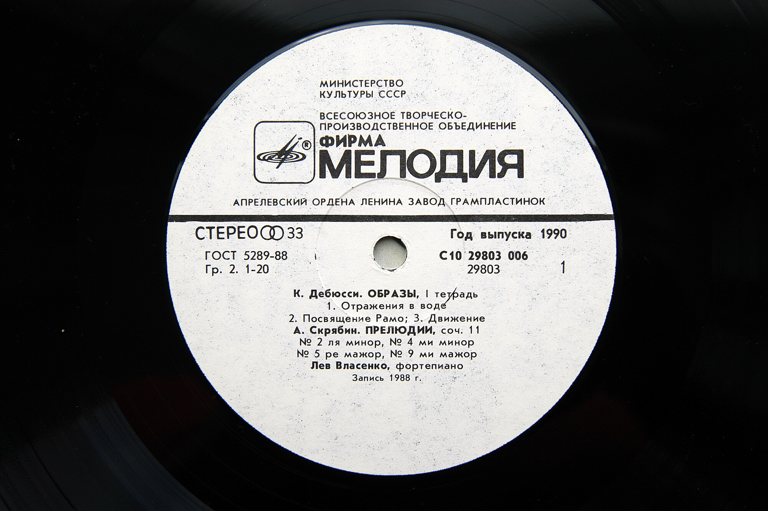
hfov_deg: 37.9
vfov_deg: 25.7
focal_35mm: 52
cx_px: 384
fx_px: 1119
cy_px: 256
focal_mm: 35
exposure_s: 1/90
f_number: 5
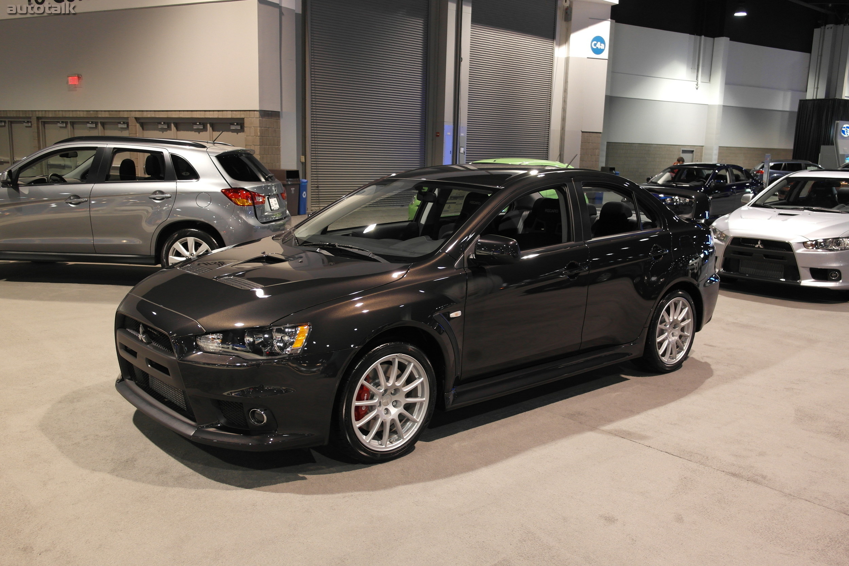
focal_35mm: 30
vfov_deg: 43.6
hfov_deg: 61.9
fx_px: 707
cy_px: 283
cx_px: 424
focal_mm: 20
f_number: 3.5
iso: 400
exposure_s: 1/20
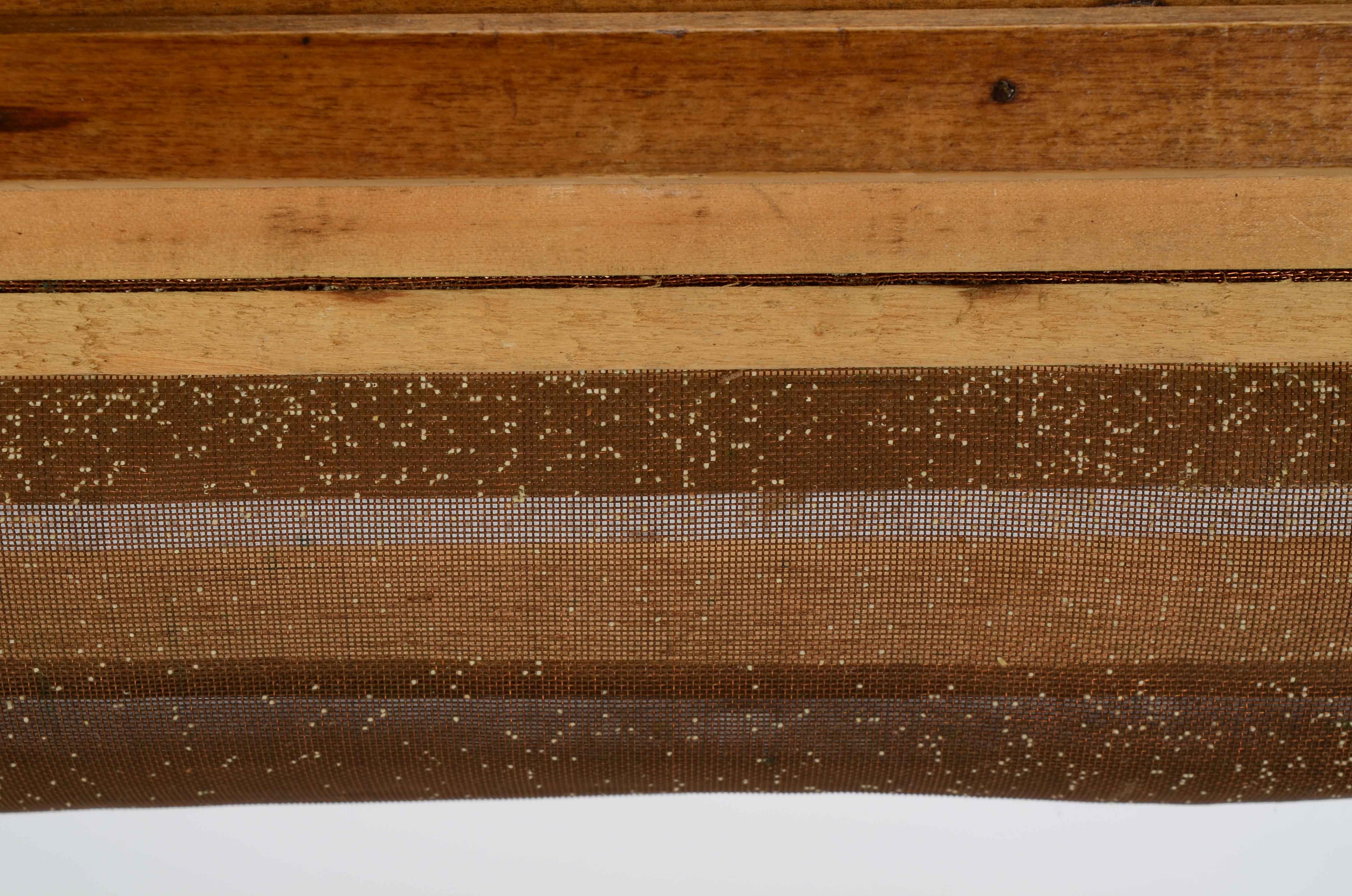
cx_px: 676
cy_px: 448
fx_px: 3092
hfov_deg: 24.7
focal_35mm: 82
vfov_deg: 16.5
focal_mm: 55
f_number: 16
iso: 100
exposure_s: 1/160
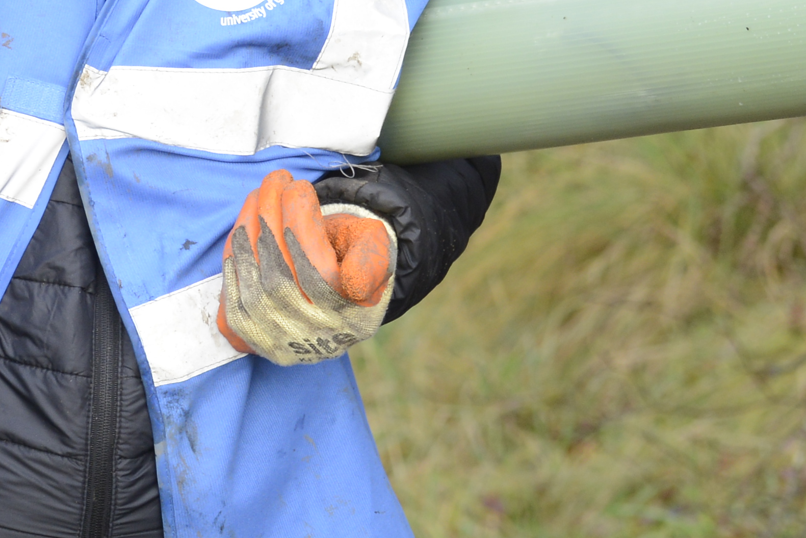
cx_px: -6
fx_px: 9383
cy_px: -258
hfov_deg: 4.9
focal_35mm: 419
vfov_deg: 3.3
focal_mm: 90
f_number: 5.6
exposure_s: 1/100
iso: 400
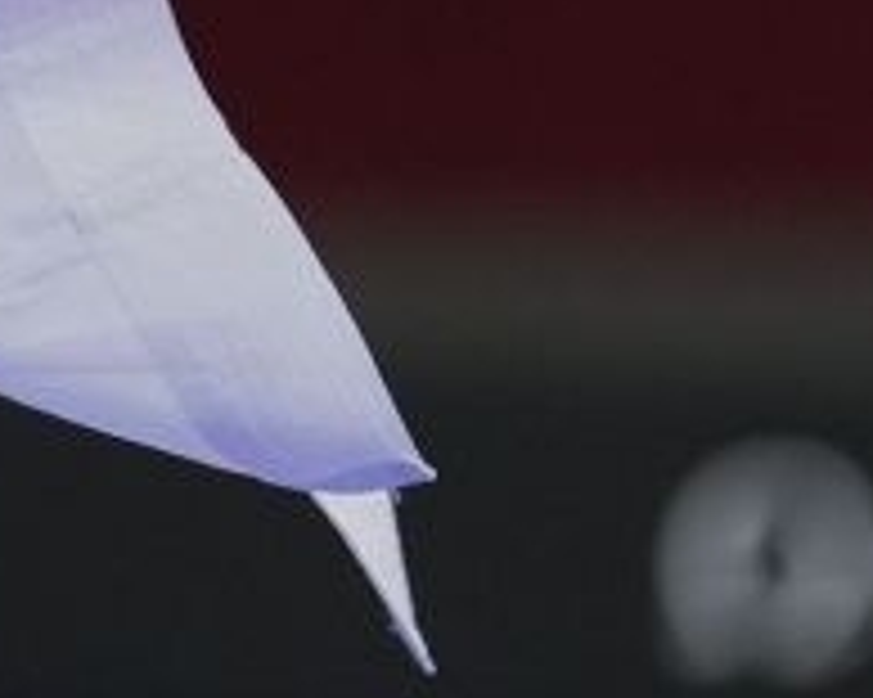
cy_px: -1135
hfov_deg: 1.3
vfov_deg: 1.0
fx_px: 39563
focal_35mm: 1532
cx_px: -1346
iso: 500
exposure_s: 1/1000
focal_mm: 176
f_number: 2.8
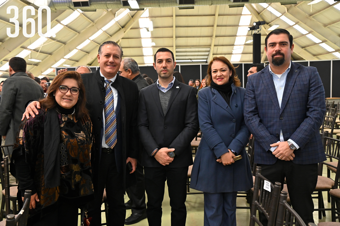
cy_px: 113
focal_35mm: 32
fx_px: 302
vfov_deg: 41.1
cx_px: 170
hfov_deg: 58.7
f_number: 5.6
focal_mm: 32
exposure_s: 1/160
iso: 2000
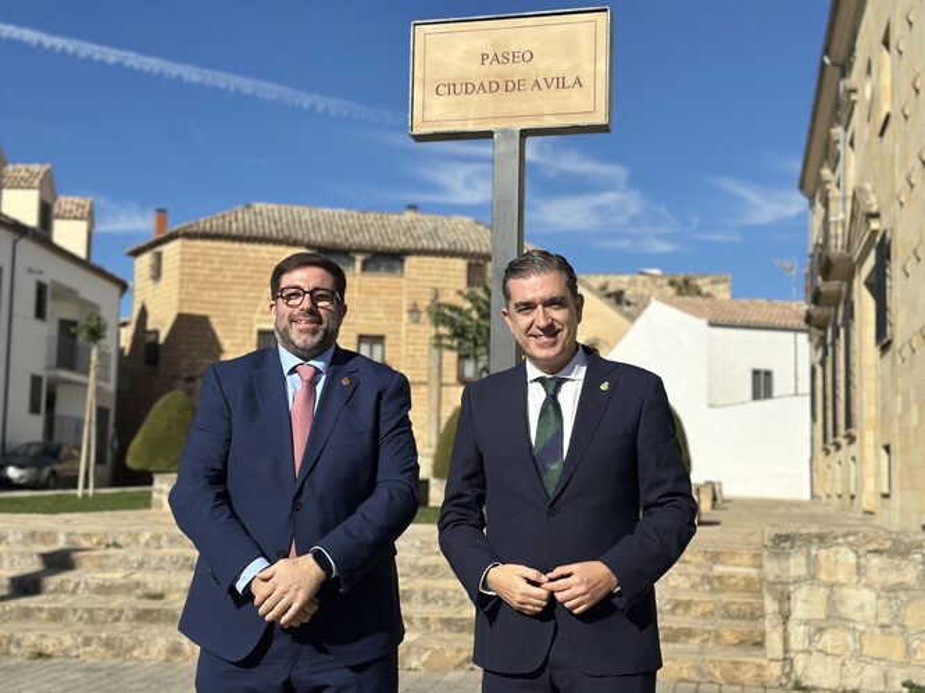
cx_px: 462
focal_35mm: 48
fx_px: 1282
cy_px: 346
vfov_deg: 30.2
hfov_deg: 39.7
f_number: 1.78
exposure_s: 1/13699
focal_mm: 6.86
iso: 100
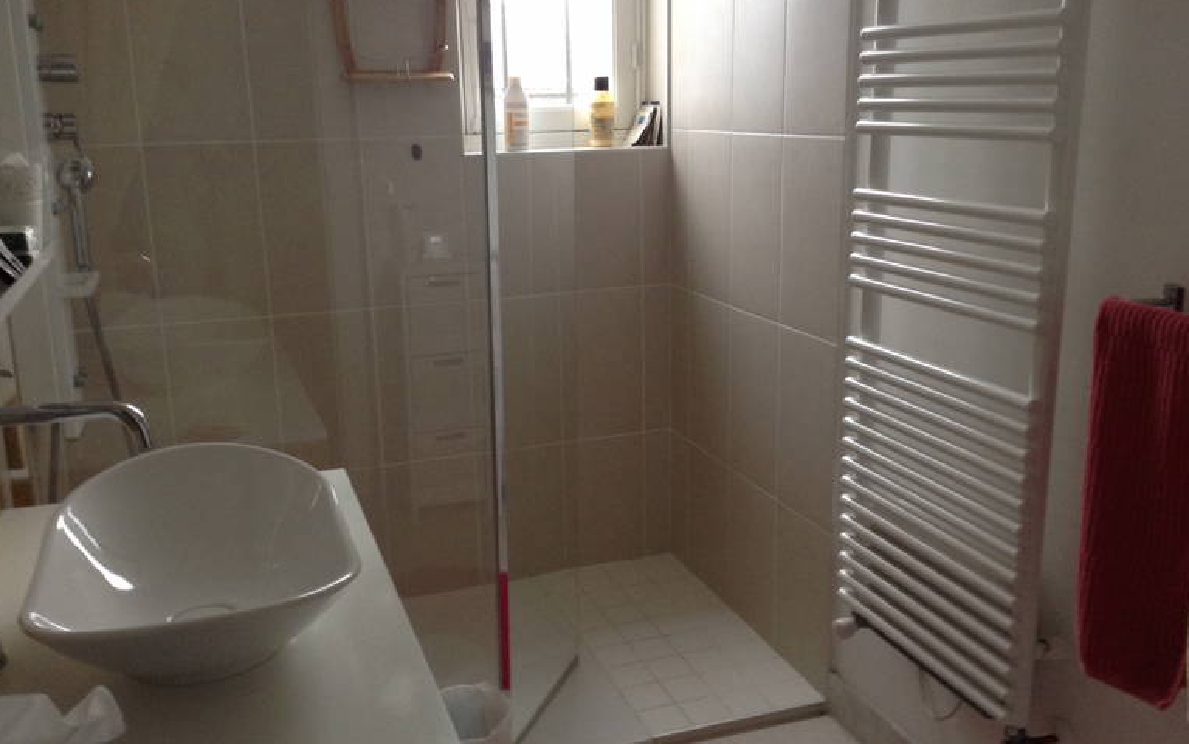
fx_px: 1167
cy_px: 361
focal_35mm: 36
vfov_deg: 35.4
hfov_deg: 54.0
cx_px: 589
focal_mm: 3.3
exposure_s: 1/24
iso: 64
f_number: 2.4
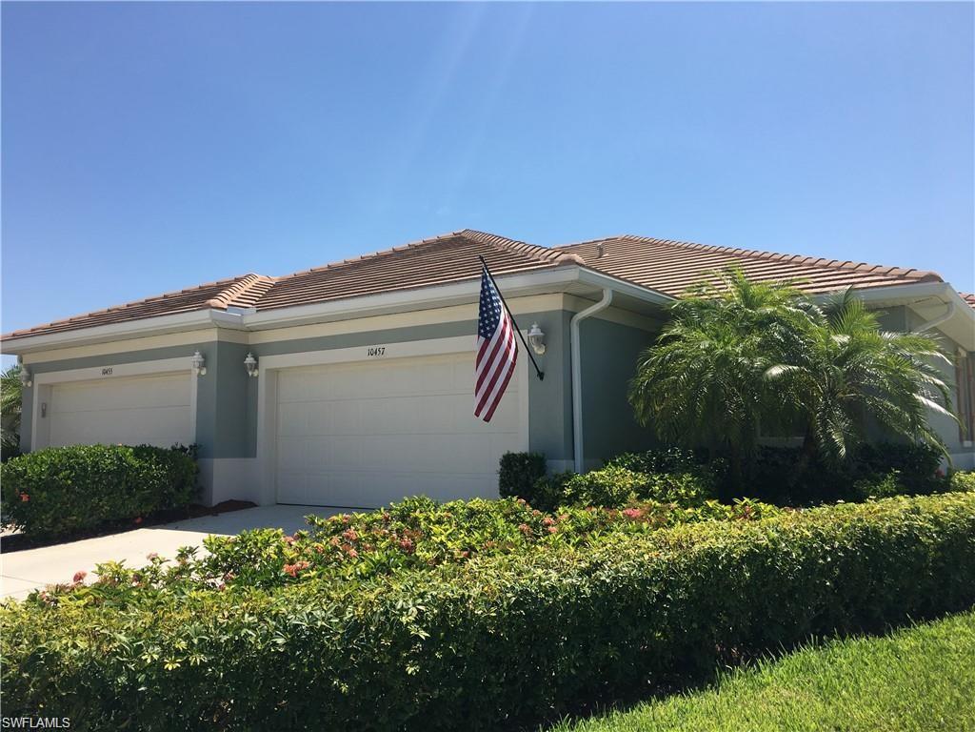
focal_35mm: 29
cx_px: 488
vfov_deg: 48.2
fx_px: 817
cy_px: 366
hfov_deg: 61.7
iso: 25
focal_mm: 4.15
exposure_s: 1/1350
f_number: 2.2
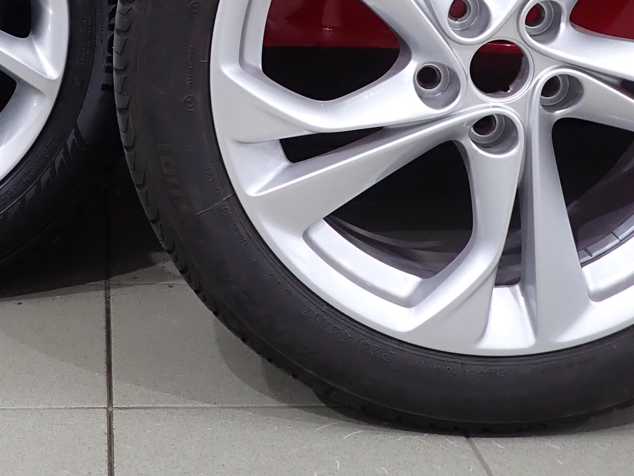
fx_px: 1191
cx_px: 168
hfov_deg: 29.4
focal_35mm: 65
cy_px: -26
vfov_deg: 21.6
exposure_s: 1/60
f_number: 2
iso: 200
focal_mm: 4.5
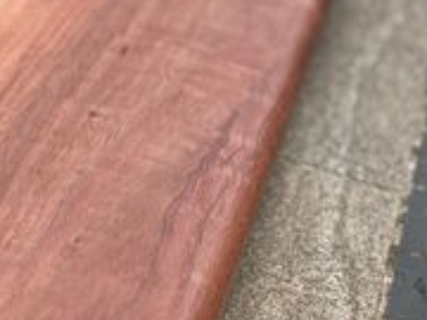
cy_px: 50
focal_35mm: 173
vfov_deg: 8.6
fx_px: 2134
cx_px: -168
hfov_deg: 11.1
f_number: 2.4
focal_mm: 6
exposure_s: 1/585
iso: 16
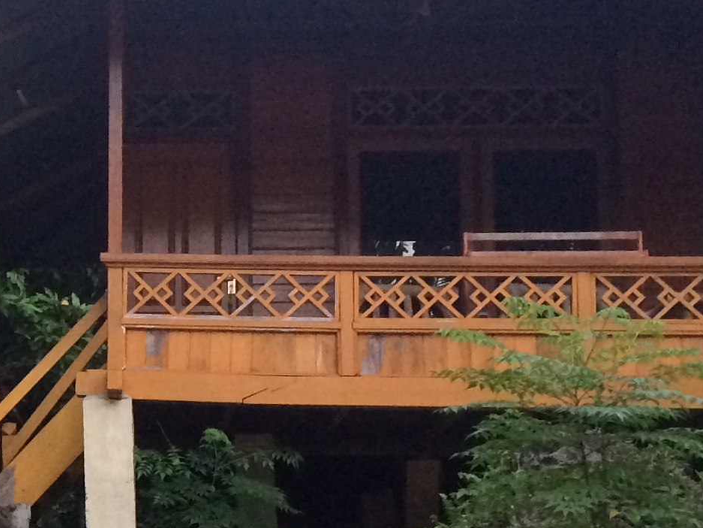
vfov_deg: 14.6
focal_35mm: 101
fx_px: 2051
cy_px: 385
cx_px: -82
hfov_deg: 18.7
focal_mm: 4.15
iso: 250
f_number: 2.2
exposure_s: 1/33
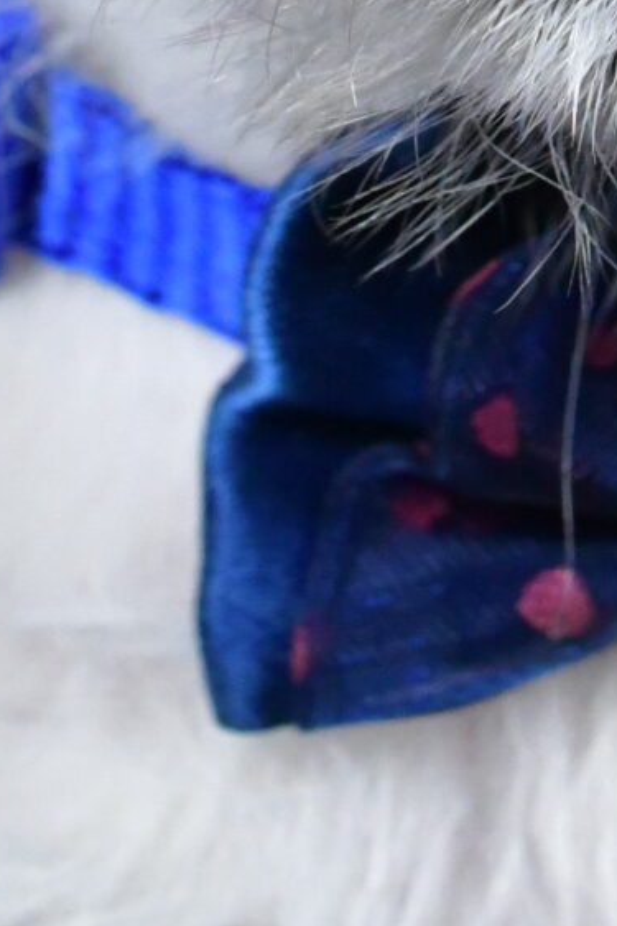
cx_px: 623
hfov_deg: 7.2
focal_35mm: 191
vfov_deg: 10.1
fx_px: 4913
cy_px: -822
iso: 6400
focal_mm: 28
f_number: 9
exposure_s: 1/1000
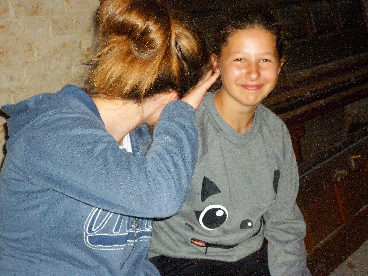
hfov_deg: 22.8
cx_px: 184
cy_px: 138
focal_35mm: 86
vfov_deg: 17.2
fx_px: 914
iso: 640
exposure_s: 1/50
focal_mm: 15.2
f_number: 5.5
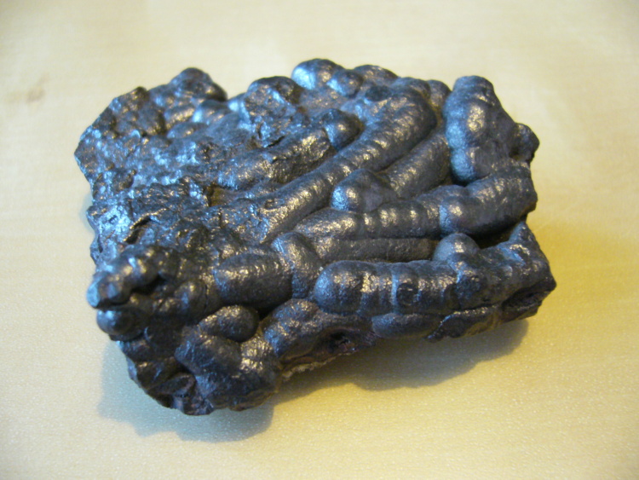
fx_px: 646
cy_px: 240
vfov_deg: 40.7
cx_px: 320
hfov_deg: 52.6
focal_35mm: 35
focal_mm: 5.8
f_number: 2.8
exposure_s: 1/4
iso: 200
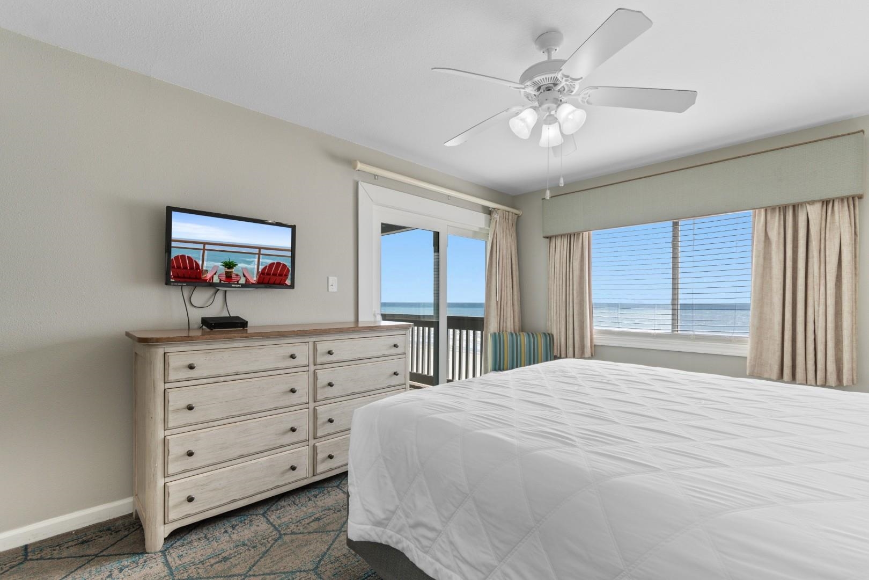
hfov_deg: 100.4
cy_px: 290
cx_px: 434
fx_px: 362
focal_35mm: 15
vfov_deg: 77.3
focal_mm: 10
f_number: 4.5
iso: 100
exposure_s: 1/8
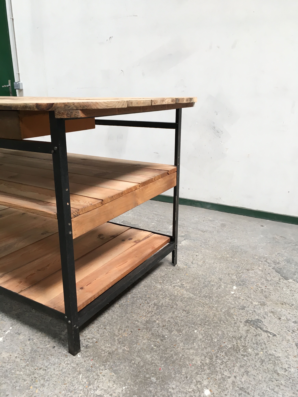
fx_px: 333
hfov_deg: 48.2
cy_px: 198
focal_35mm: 29
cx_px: 149
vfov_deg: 61.7
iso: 25
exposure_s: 1/33
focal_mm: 4.15
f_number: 2.2
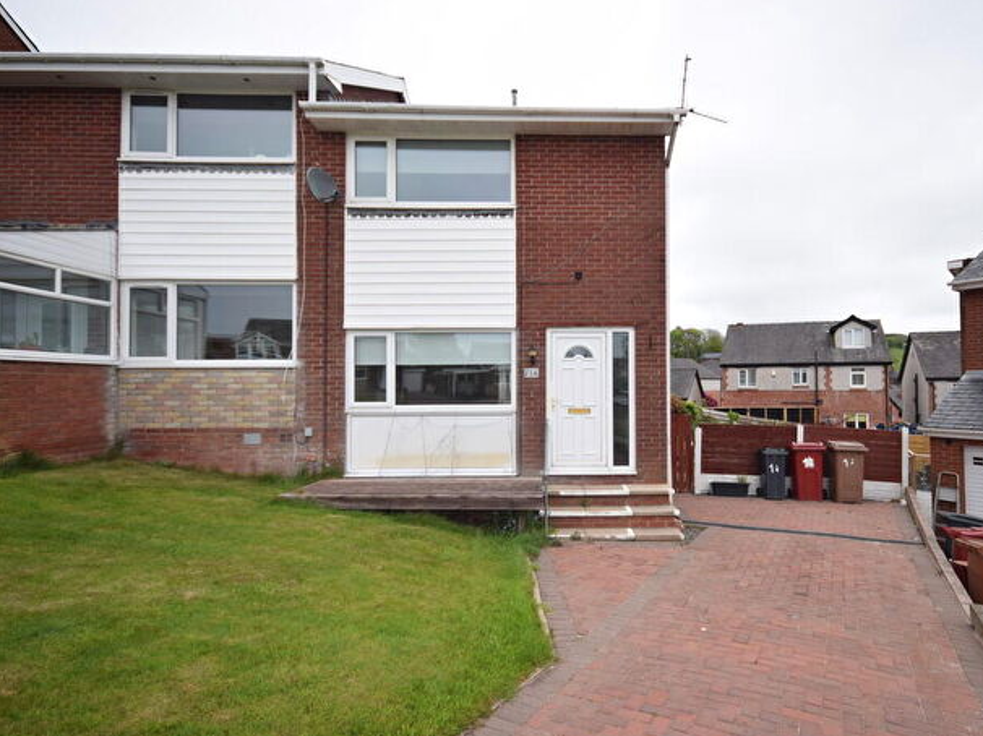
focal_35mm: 20
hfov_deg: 81.3
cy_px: 374
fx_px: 568
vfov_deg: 65.9
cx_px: 563
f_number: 7.1
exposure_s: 1/200
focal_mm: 12
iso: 100
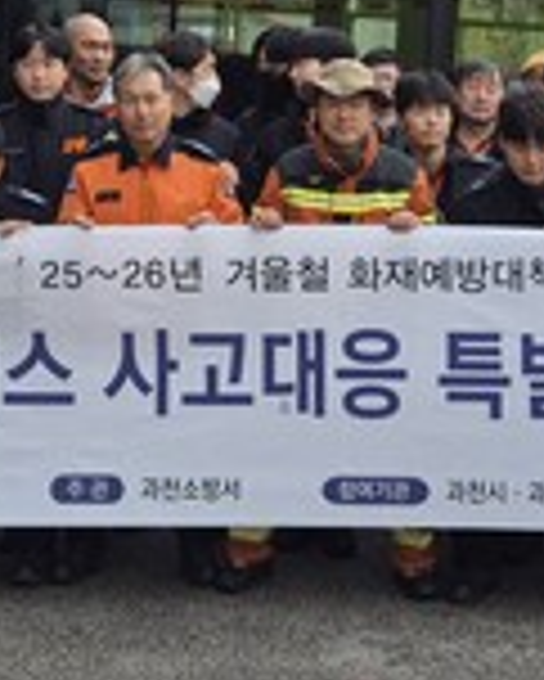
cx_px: 382
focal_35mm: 89
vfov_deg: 21.3
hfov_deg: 17.2
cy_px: 194
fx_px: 1789
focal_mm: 5.4
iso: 25
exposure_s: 1/1092
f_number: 1.8
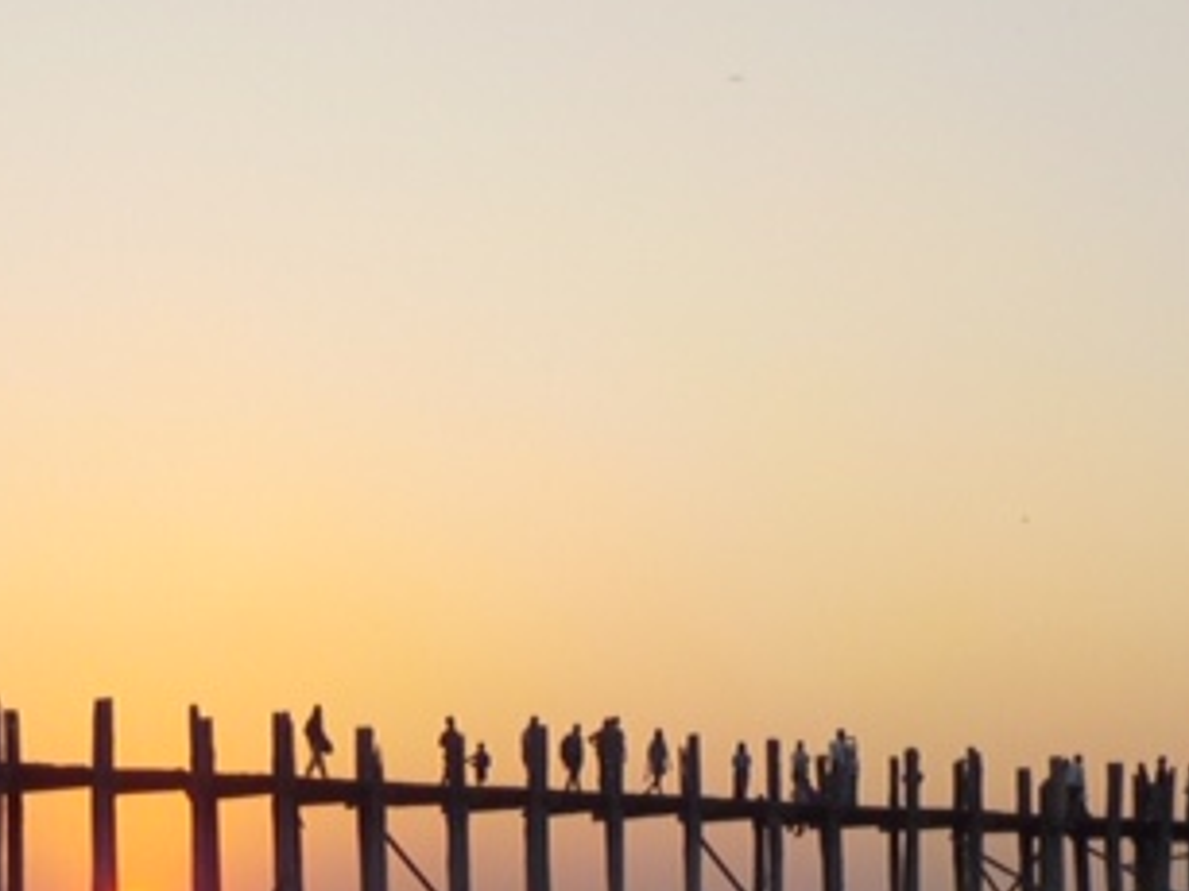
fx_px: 4155
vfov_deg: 12.1
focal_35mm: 121
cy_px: 895
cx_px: 132
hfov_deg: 16.1
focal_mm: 7.9
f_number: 4.7
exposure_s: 1/160
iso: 125
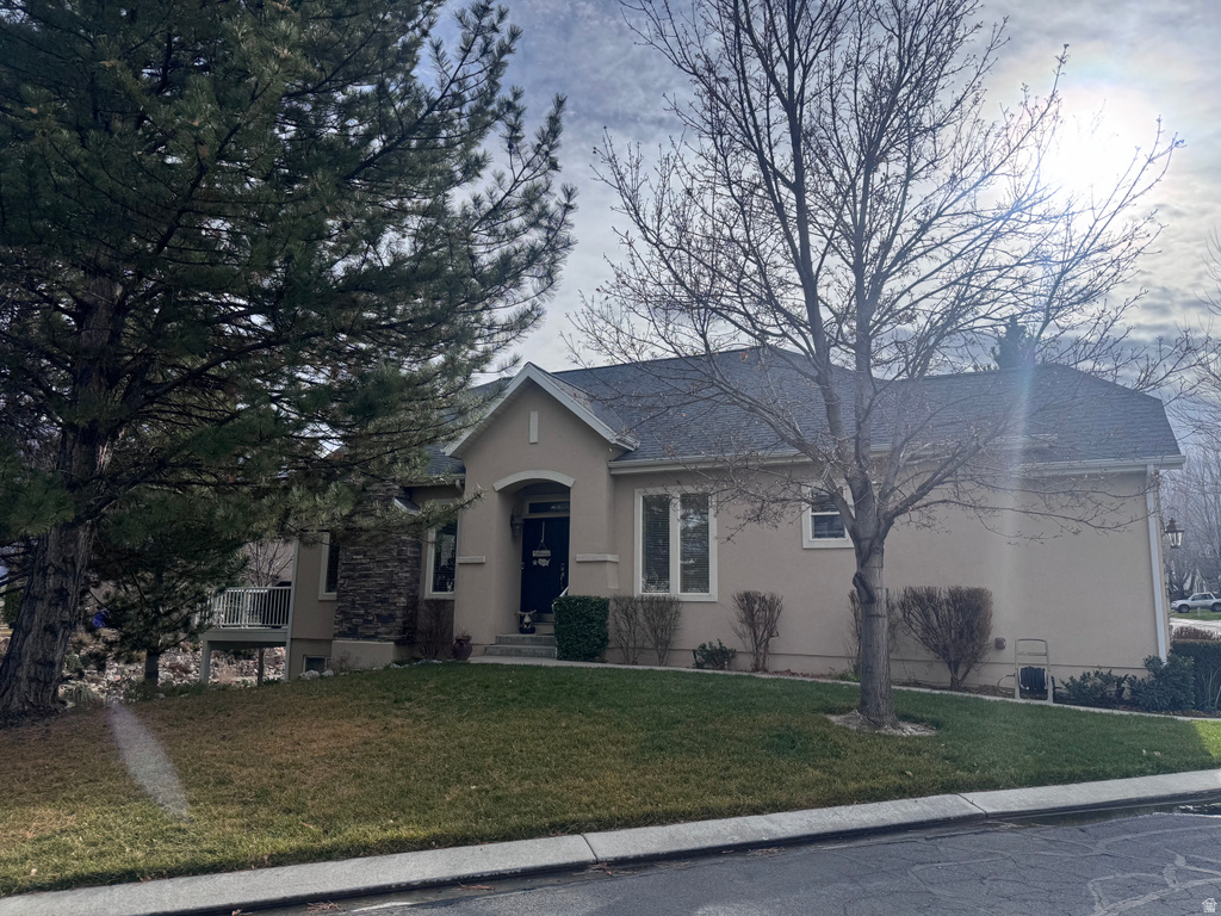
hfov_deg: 71.6
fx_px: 847
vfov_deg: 56.8
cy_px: 458
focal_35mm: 24
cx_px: 610
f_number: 1.78
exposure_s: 1/7937
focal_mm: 6.76
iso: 80
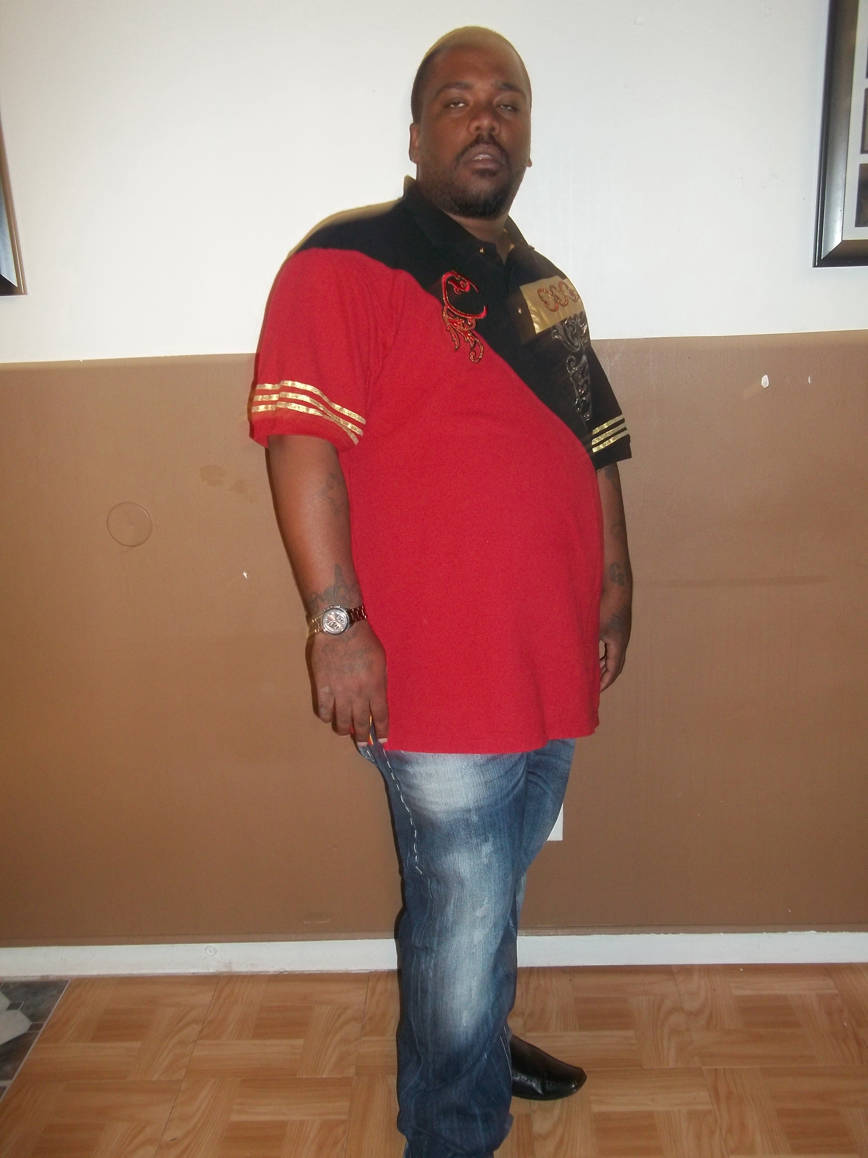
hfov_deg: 44.2
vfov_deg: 56.8
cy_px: 579
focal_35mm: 32
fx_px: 1070
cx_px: 434
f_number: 2.9
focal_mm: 5.7
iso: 160
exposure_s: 1/30
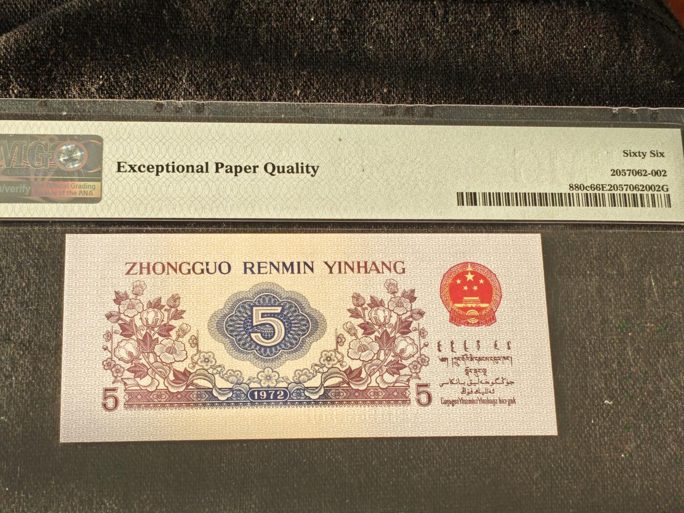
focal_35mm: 72
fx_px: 1423
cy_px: 256
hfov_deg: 27.0
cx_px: 342
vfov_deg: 20.4
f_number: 1.5
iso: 50
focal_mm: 4.94
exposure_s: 1/196
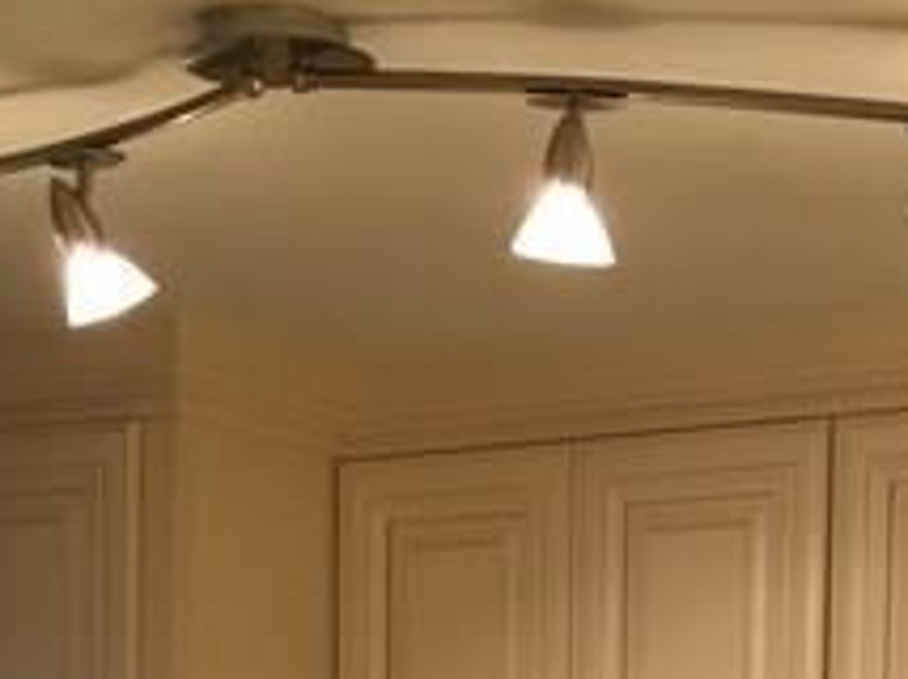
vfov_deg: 9.7
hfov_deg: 13.9
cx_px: 1035
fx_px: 3642
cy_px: 1519
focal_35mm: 139
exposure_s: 1/30
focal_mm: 4.15
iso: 100
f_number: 2.2
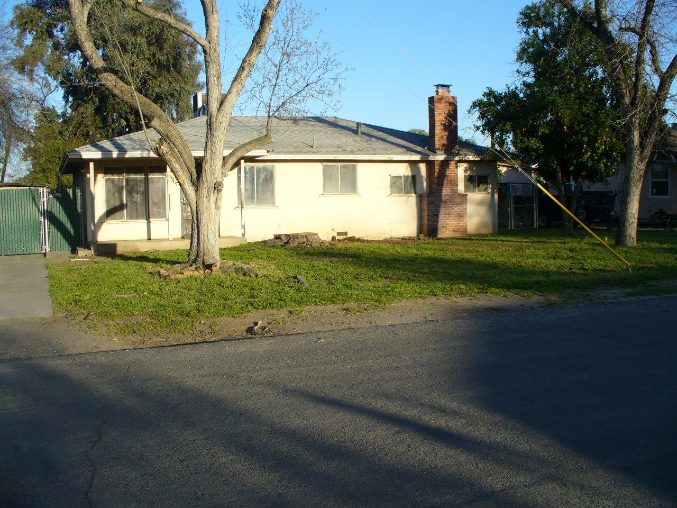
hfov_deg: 50.1
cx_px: 338
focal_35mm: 37
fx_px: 724
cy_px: 254
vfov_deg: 38.7
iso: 80
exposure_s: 1/200
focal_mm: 6.1
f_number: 5.6
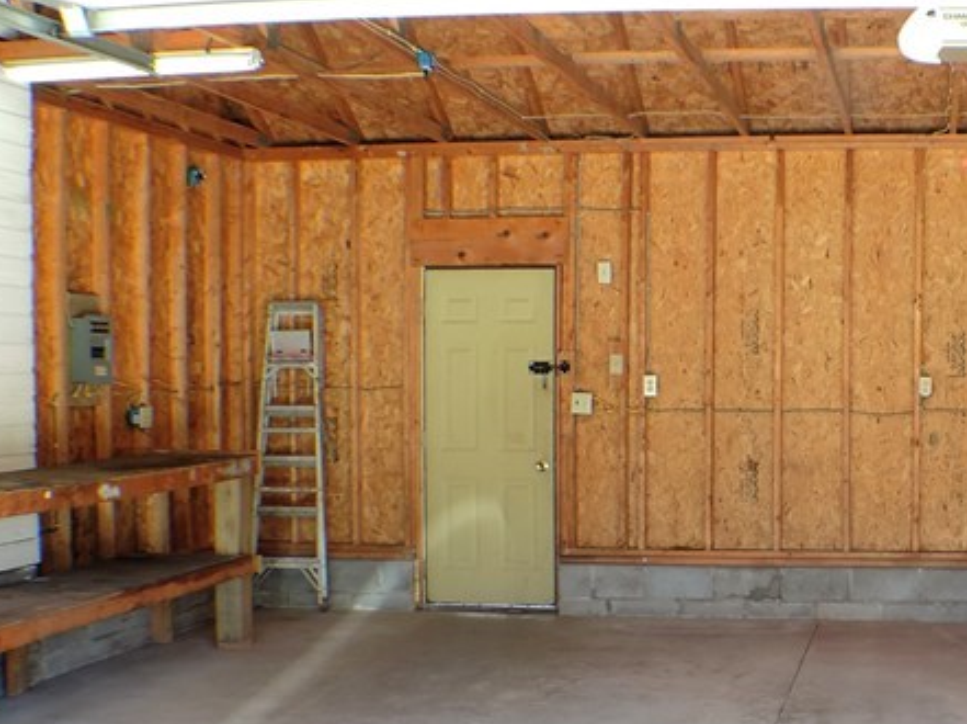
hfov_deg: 28.7
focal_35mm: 65
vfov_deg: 22.5
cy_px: 466
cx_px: 862
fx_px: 1814
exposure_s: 1/30
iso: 90
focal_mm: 4.9
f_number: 3.1
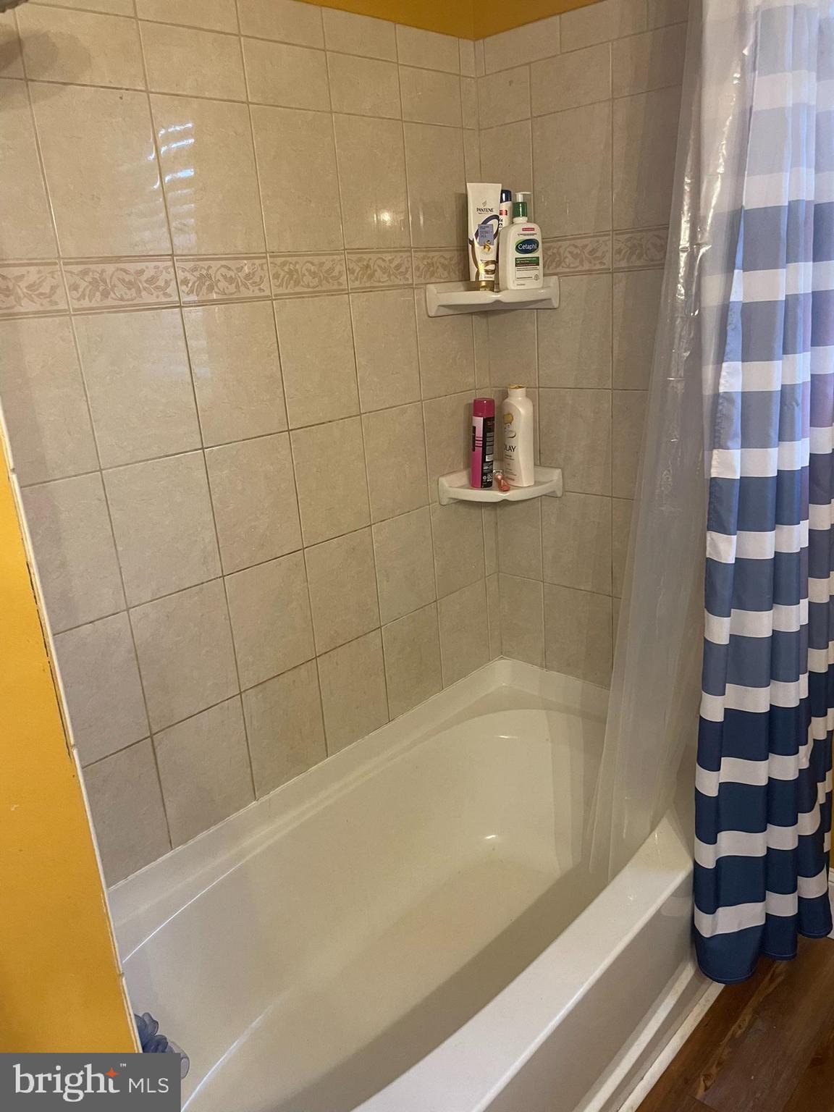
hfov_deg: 53.1
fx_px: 835
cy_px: 556
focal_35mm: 26
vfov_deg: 67.3
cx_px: 417
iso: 320
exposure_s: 1/60
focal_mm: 4.2
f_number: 1.6
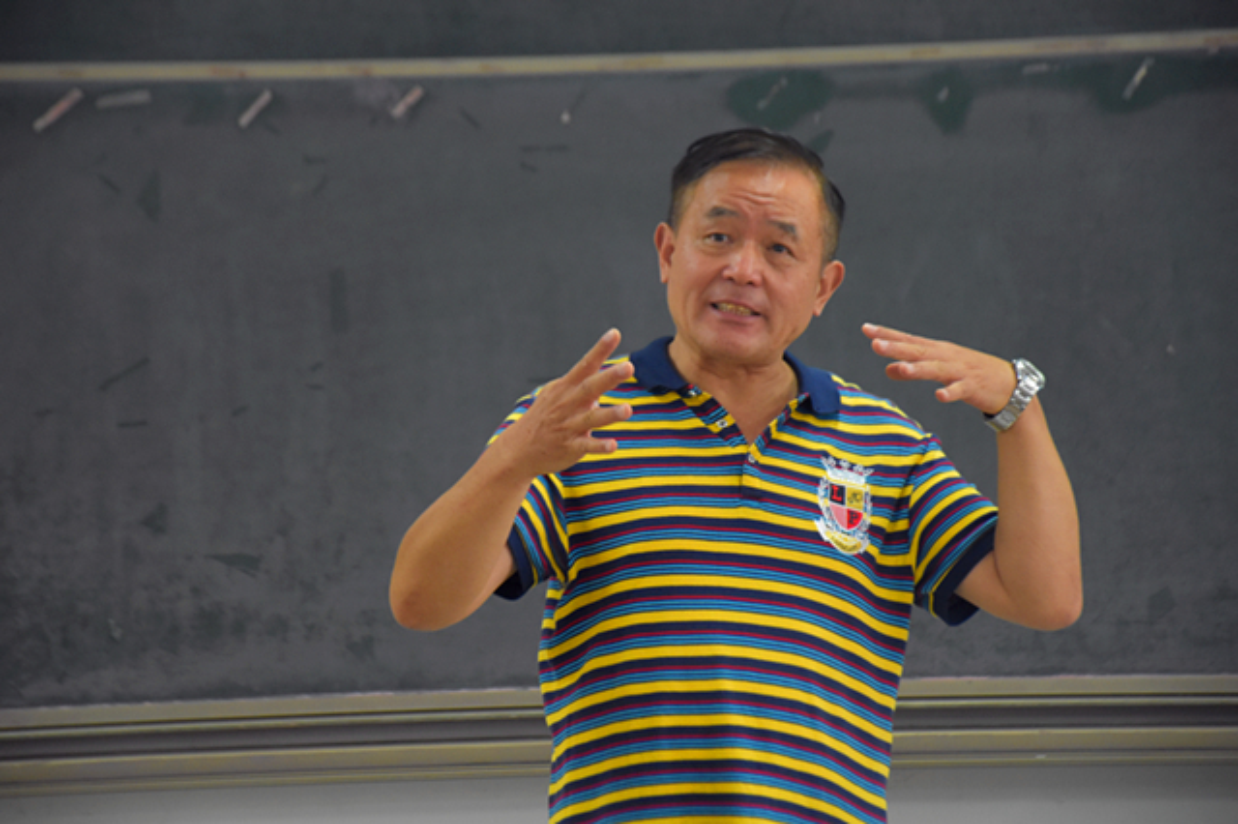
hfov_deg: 11.8
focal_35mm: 174
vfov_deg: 7.9
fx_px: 5980
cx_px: 619
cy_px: 412
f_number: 5.6
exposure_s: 1/60
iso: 2200
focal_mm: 116
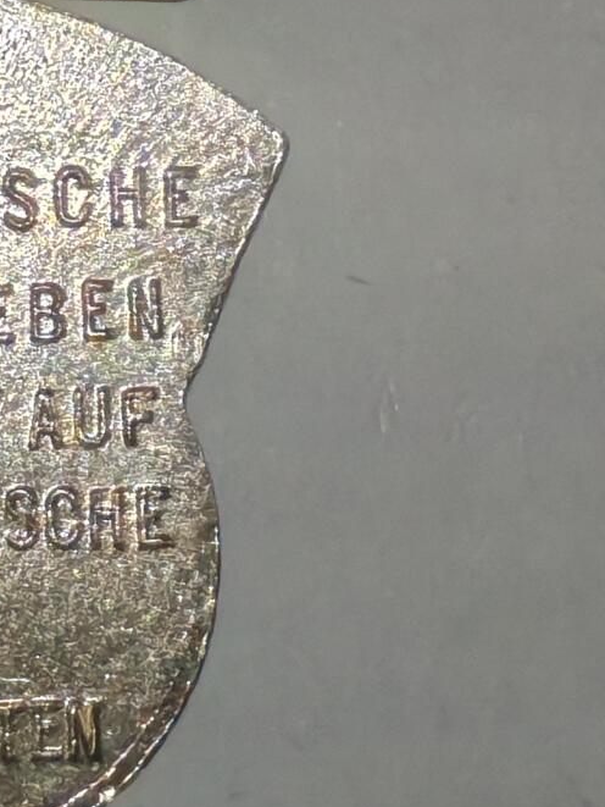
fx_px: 6150
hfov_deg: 5.6
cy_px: 85
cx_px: -84
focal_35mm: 264
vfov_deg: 7.5
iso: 50
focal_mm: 5.52
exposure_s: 1/190
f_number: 1.95
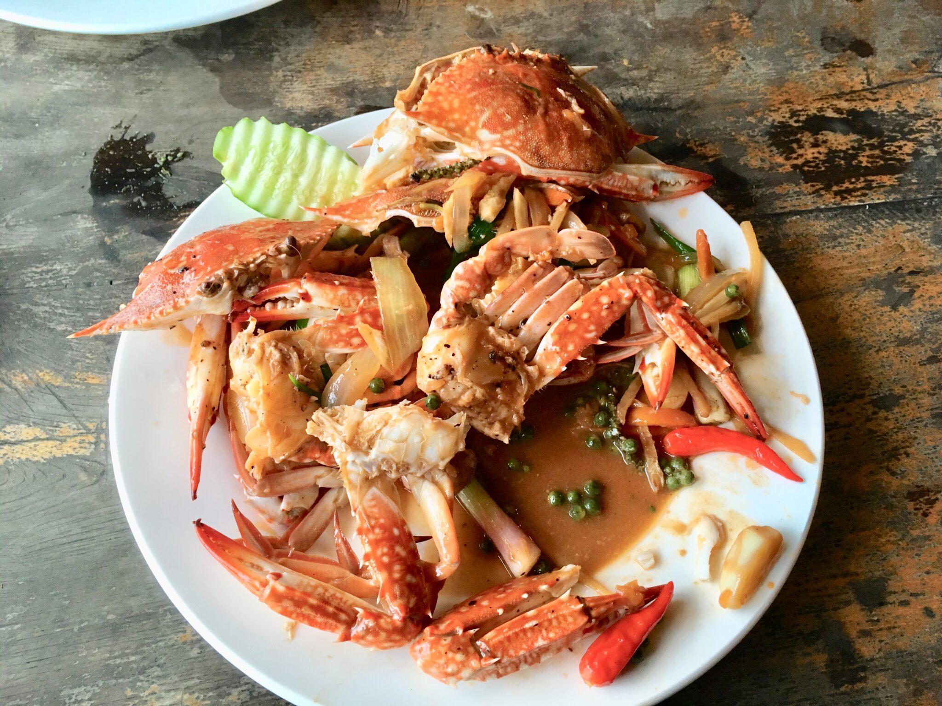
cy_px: 353
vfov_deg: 48.2
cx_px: 471
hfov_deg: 61.7
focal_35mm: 29
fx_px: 789
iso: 64
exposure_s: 1/33
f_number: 2.2
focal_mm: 4.15
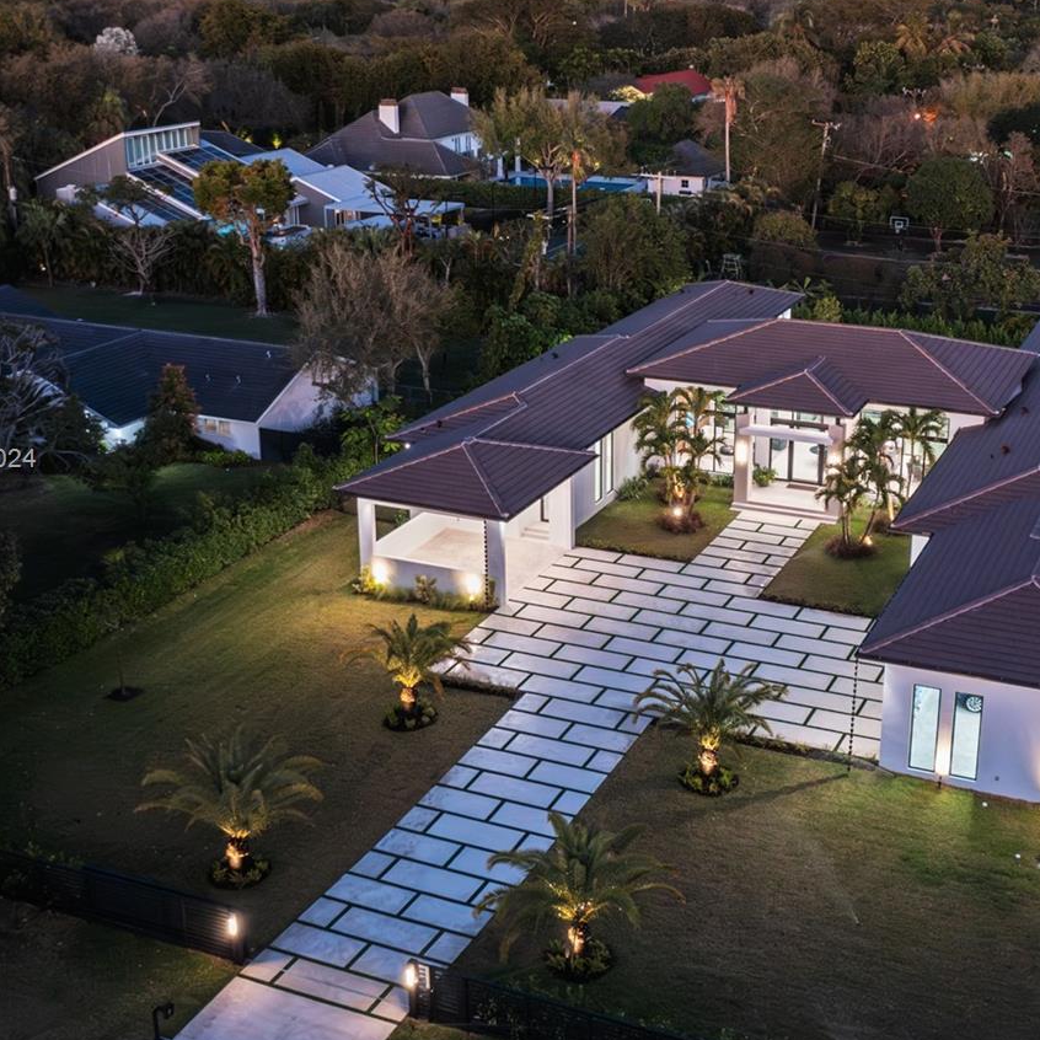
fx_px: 1530
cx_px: 627
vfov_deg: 37.5
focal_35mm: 45
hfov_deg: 37.4
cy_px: 462
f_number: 2.8
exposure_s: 1/15
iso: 640
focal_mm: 10.26
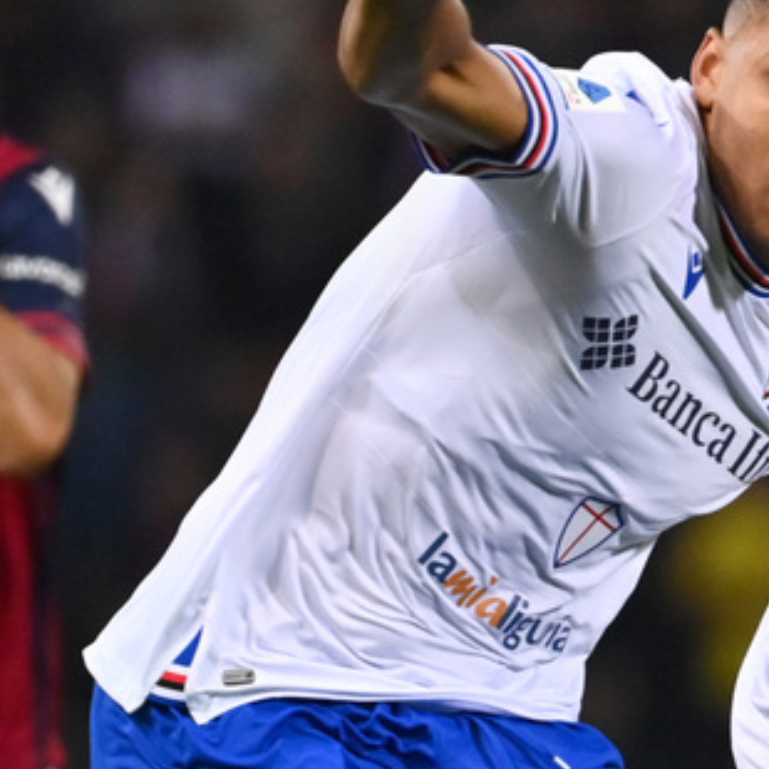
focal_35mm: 1265
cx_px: 496
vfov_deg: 1.4
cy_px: 788
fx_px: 31794
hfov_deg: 1.4
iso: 2500
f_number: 4
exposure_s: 1/1600
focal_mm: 330
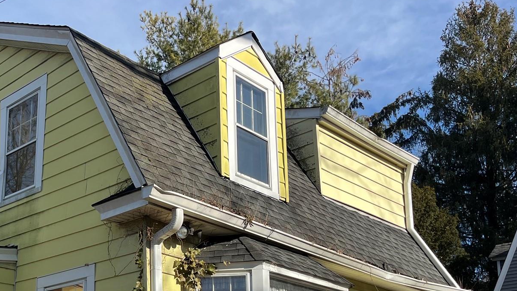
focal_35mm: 48
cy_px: 282
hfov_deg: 40.7
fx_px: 658
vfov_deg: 24.0
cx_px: 86
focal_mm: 5.1
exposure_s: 1/2967
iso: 50
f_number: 1.6
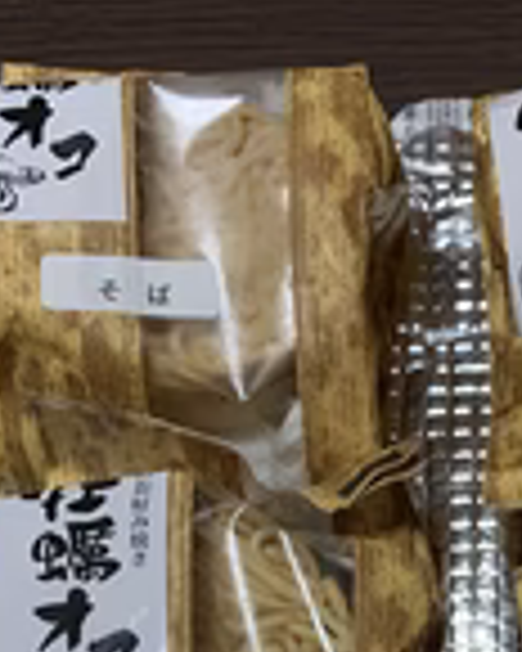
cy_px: 823
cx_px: 500
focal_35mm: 70
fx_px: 1352
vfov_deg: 24.1
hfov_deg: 21.2
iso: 80
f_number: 1.8
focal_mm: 4.25
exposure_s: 1/50
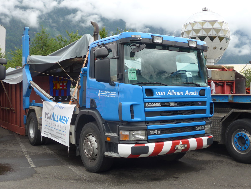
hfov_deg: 42.9
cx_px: 126
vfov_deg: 32.9
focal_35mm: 44
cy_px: 94
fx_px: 319
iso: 80
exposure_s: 1/320
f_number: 2.8
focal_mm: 9
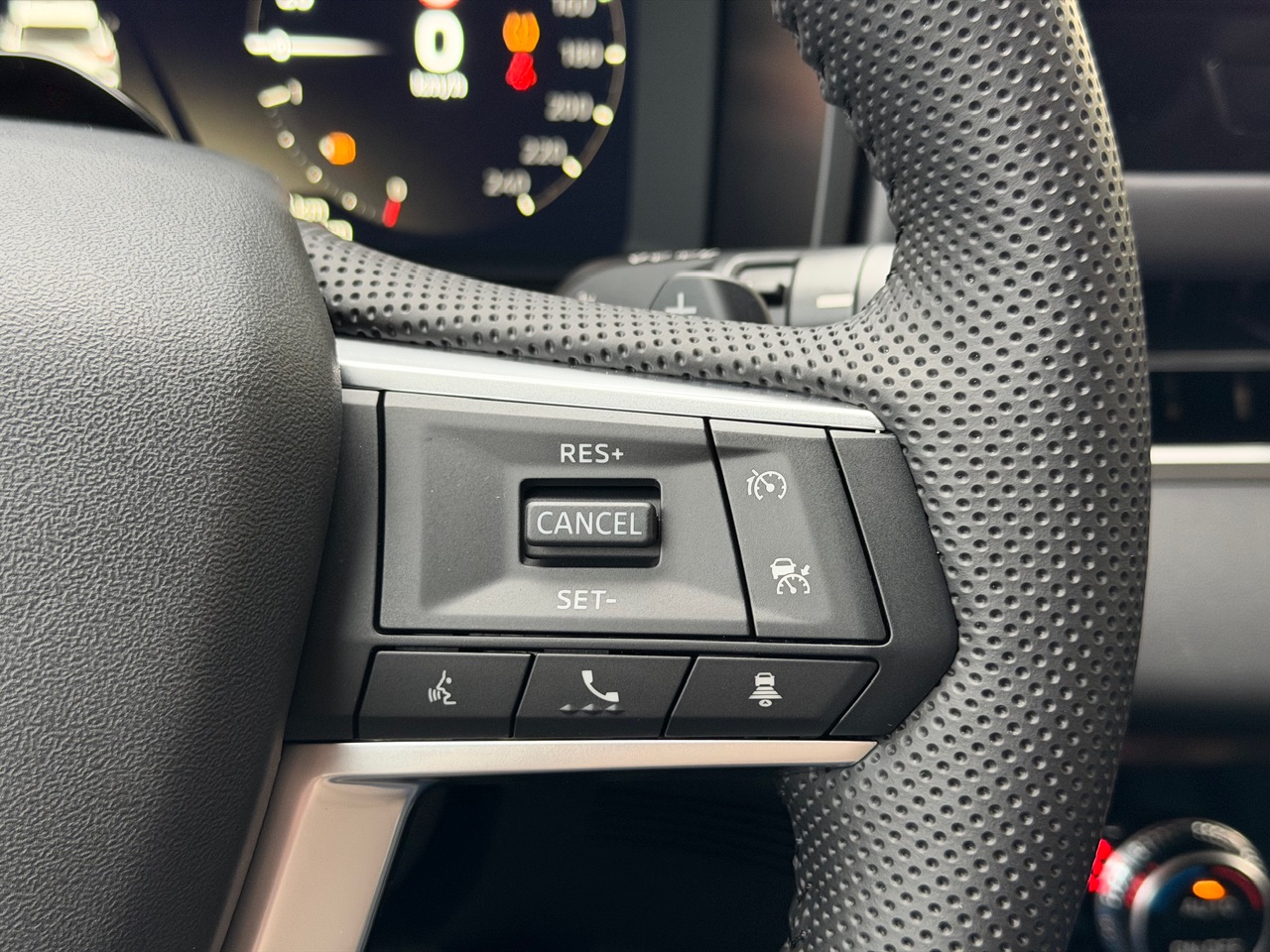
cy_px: 476
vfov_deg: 30.3
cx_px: 635
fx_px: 1761
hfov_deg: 39.7
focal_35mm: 48
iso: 250
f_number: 1.78
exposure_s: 1/54
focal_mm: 6.76
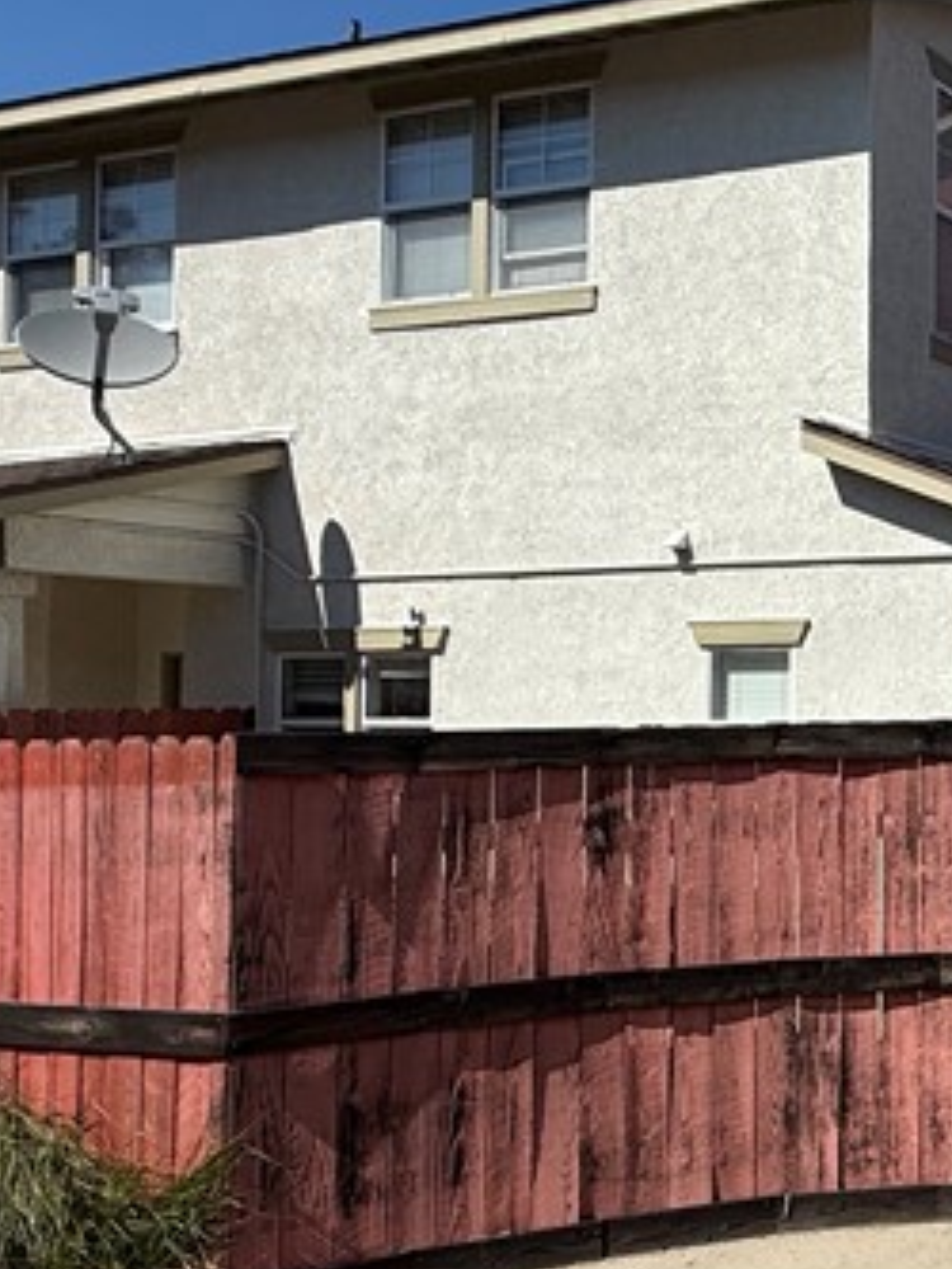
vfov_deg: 43.8
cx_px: 1363
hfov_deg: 26.2
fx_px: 1576
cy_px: 652
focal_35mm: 43
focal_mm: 2.22
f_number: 2.2
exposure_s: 1/3289
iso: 50
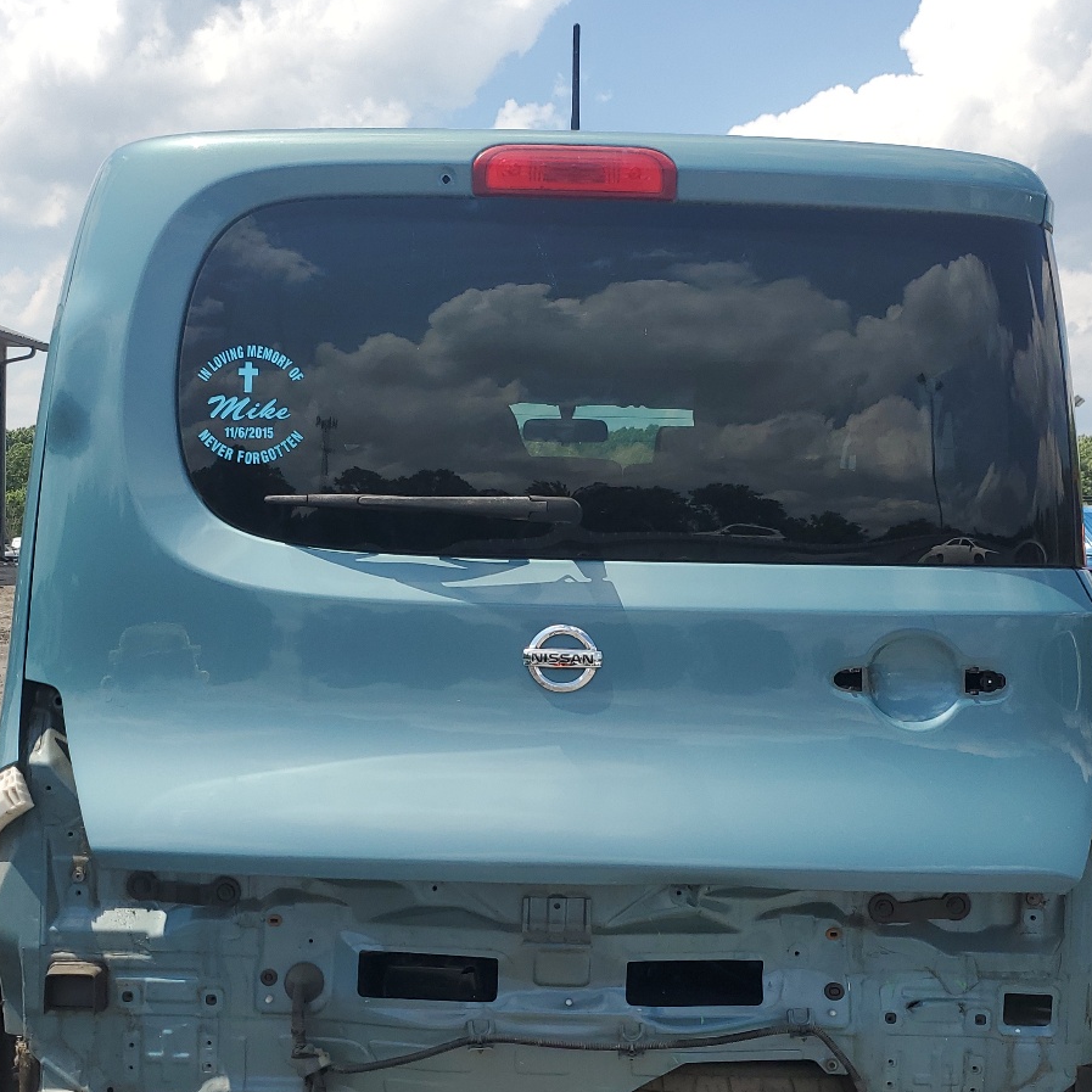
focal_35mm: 41
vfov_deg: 40.7
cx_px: 564
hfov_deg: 40.9
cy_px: 661
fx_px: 1463
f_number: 1.5
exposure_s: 1/3333
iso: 50
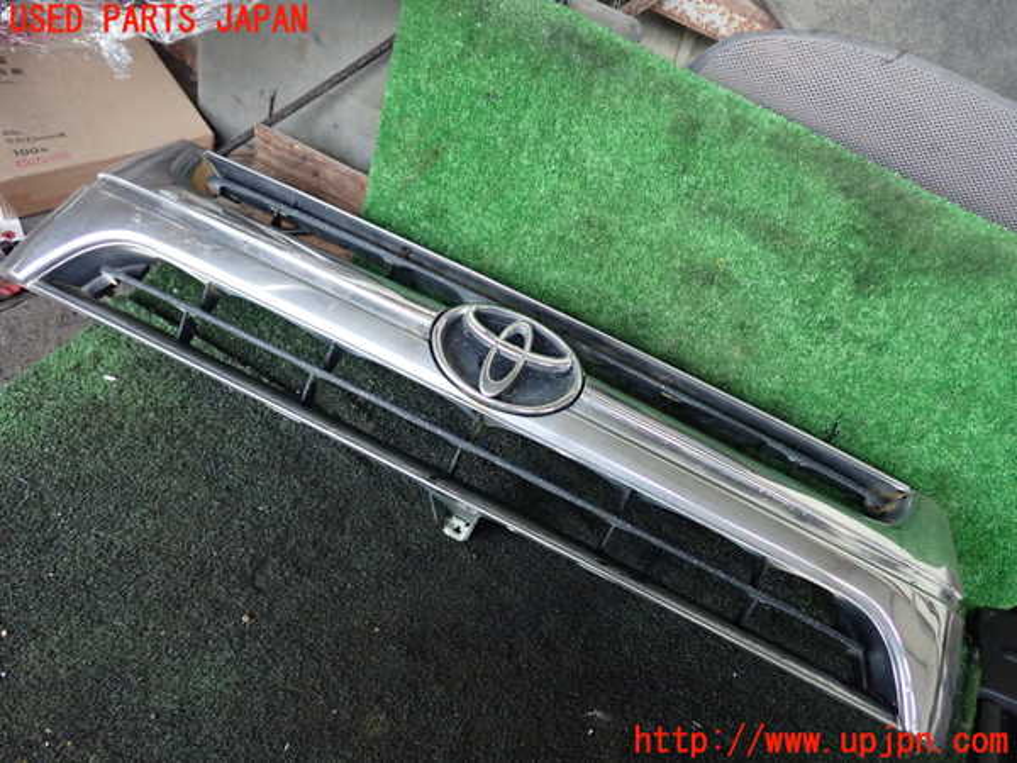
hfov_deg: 60.0
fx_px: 881
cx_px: 508
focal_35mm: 30
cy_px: 382
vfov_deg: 46.8
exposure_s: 1/30
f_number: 2.3
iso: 800
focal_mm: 5.4
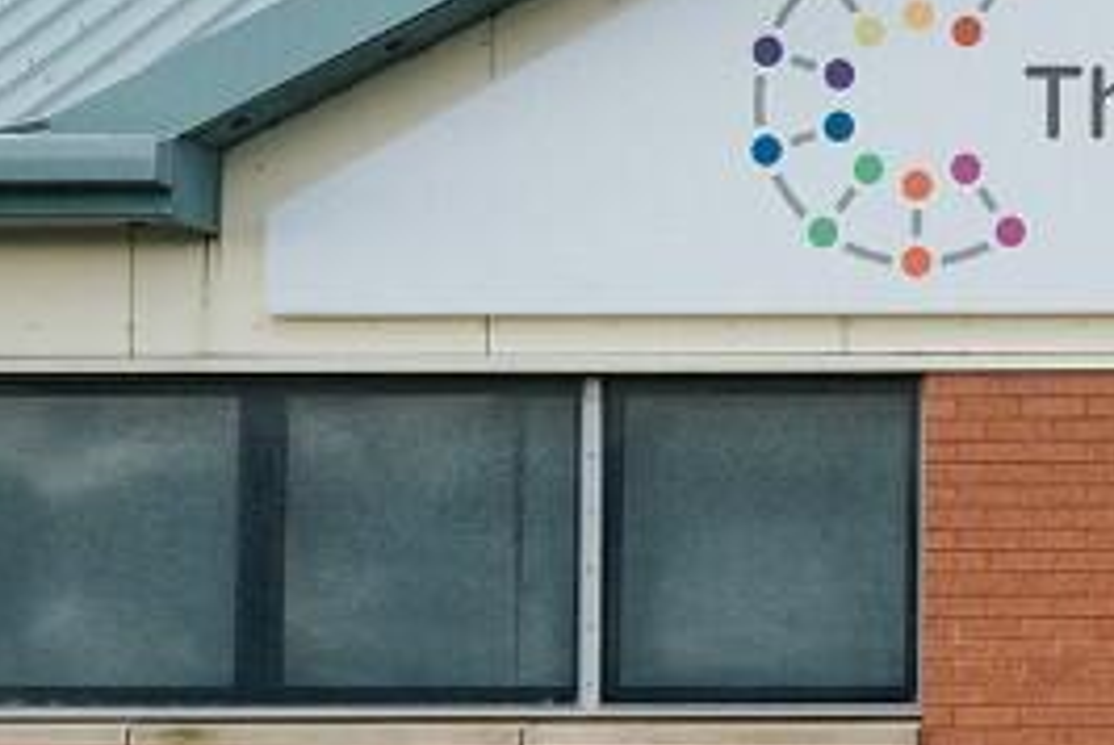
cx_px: 1256
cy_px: 605
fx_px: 10130
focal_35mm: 327
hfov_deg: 6.3
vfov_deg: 4.2
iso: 640
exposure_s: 1/640
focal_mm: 85
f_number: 7.1
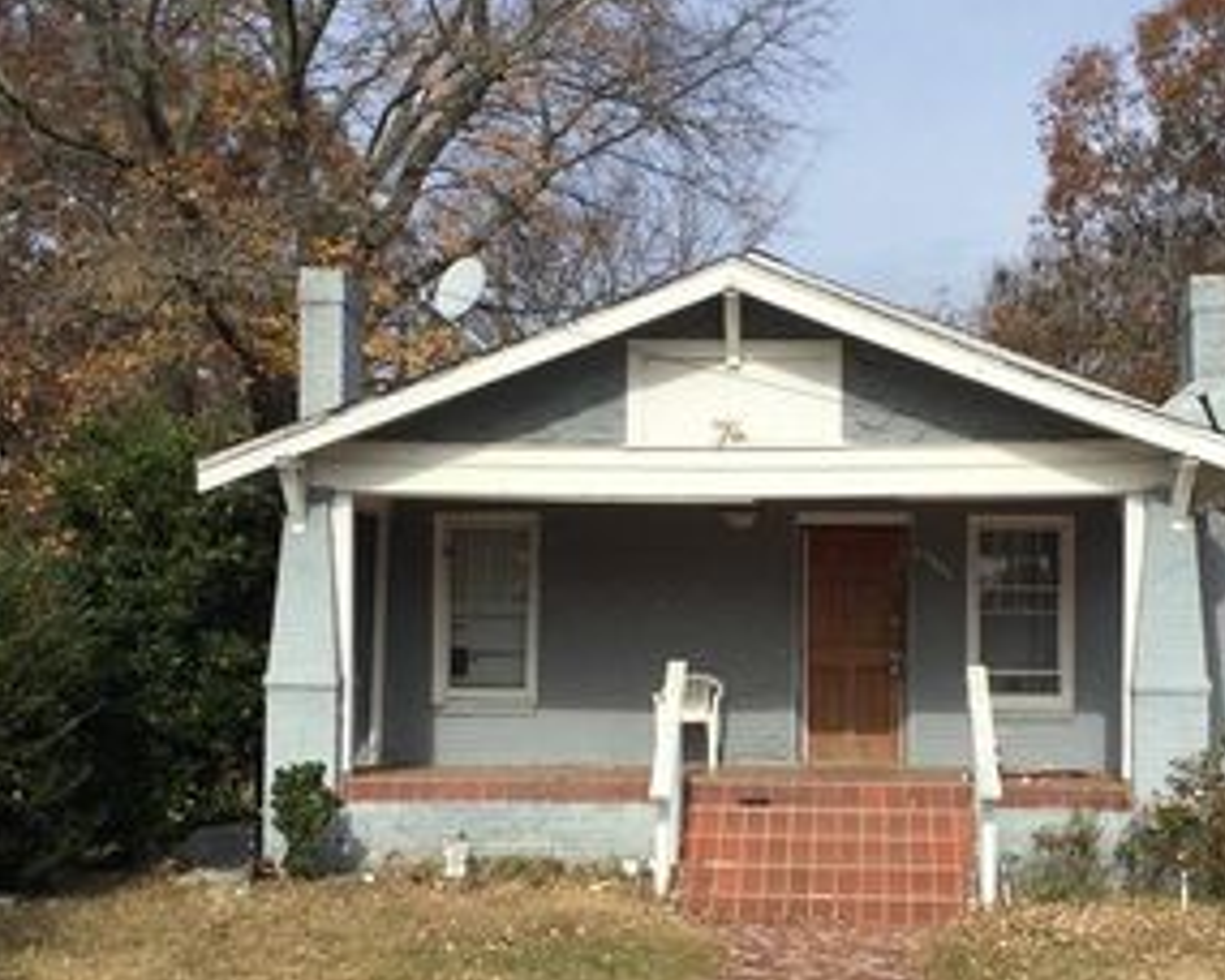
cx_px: 761
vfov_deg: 28.5
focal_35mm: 53
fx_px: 1922
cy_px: 630
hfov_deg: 35.2
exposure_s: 1/2037
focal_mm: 3.3
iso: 25
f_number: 2.4
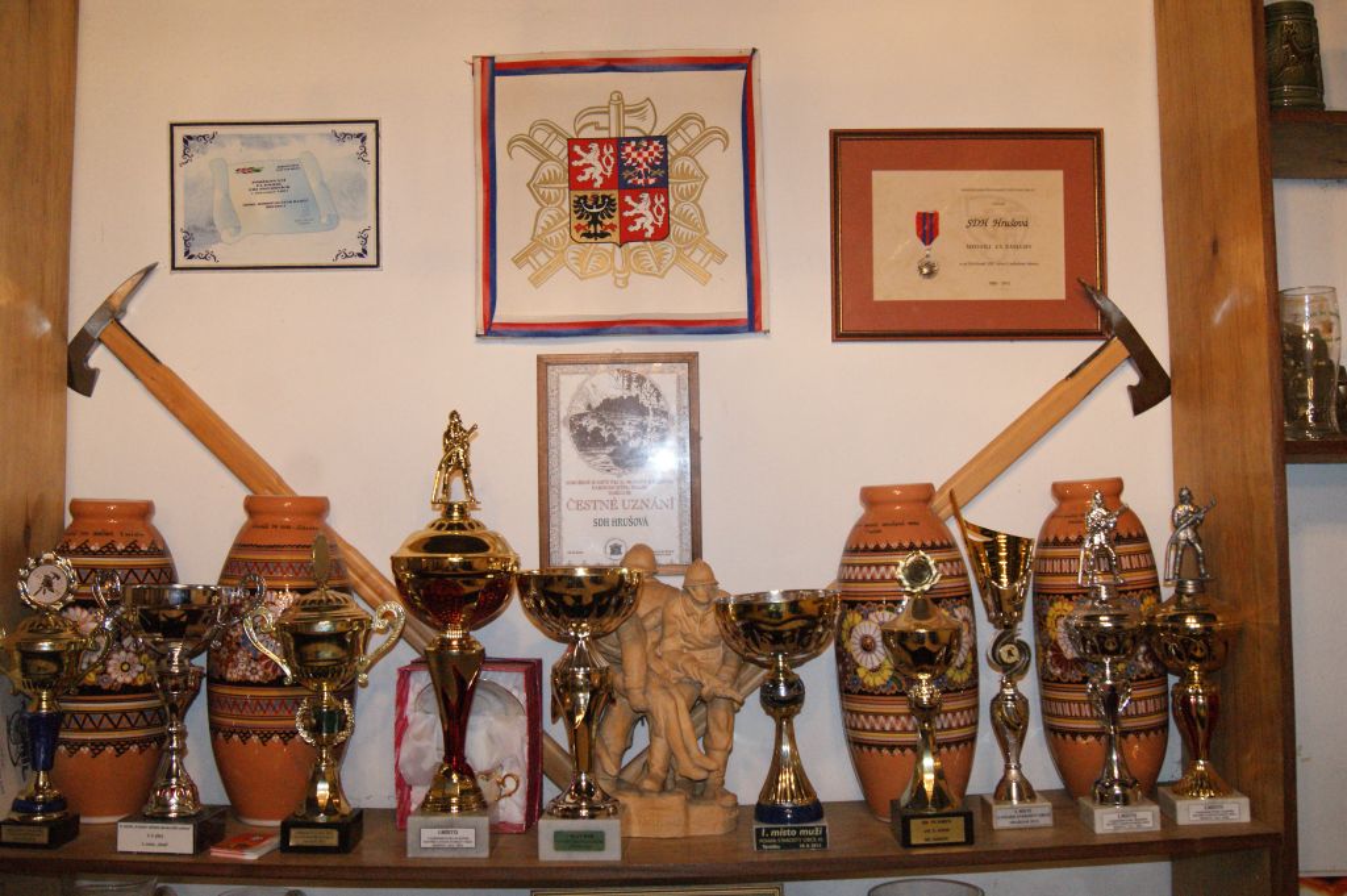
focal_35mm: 36
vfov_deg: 36.8
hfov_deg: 53.2
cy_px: 448
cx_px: 674
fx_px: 1346
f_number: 5.6
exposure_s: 1/60
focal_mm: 24
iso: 1600
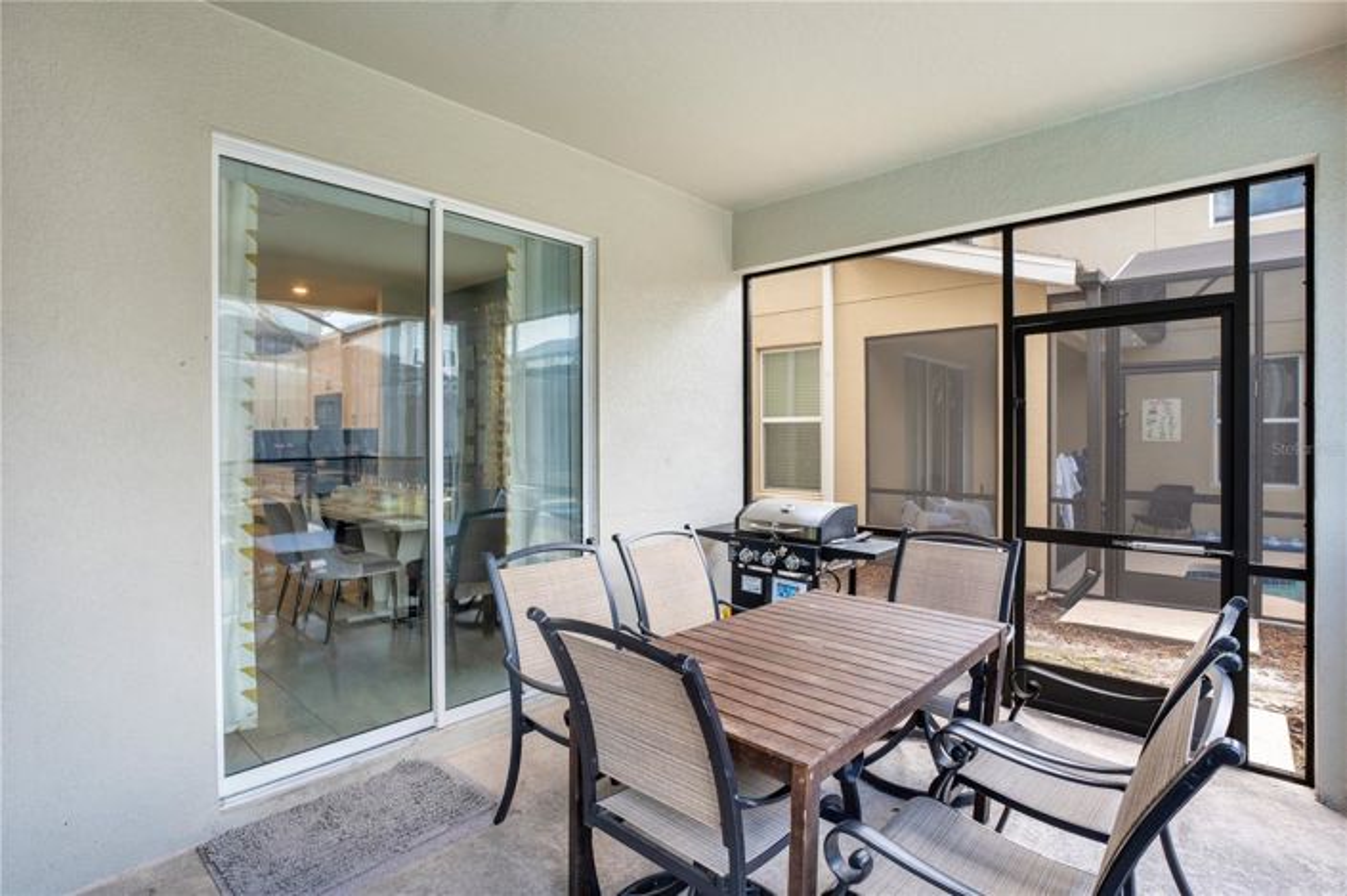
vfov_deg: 73.7
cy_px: 448
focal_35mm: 16
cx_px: 674
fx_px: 598
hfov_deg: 96.8
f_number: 8
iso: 400
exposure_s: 1/30
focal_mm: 16
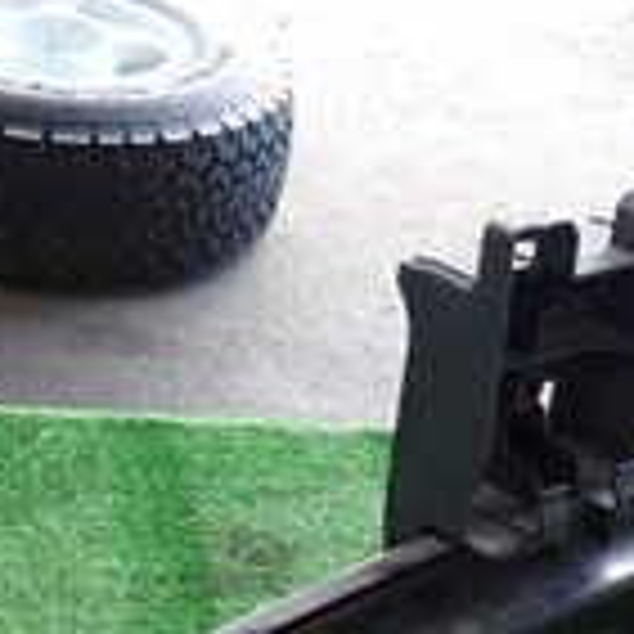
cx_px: 238
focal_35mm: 94
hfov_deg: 18.5
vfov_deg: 16.9
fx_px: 1948
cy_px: 926
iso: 125
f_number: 2
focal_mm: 4.5
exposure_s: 1/60
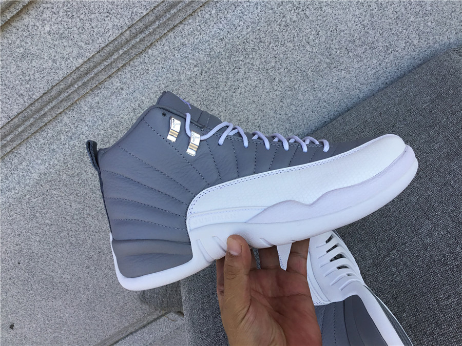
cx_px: 231
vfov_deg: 45.4
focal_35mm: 31
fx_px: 414
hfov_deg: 58.4
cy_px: 173
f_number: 2.4
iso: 25
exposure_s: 1/281
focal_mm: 3.3
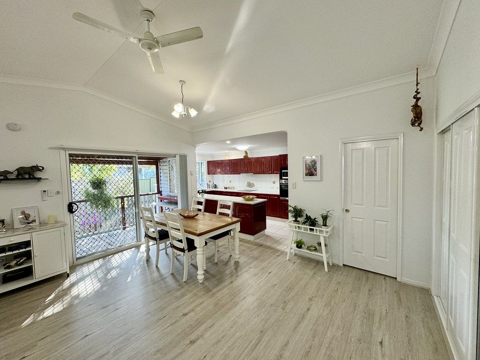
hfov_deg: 102.1
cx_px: 240
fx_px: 194
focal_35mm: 14
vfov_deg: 85.7
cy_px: 180
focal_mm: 2.22
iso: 125
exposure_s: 1/100
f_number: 2.2
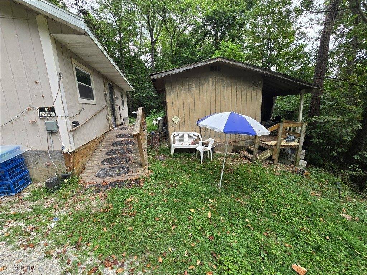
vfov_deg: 89.9
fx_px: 138
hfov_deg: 106.2
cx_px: 184
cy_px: 138
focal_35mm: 13
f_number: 2.2
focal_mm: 2.2
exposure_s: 1/174
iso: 50
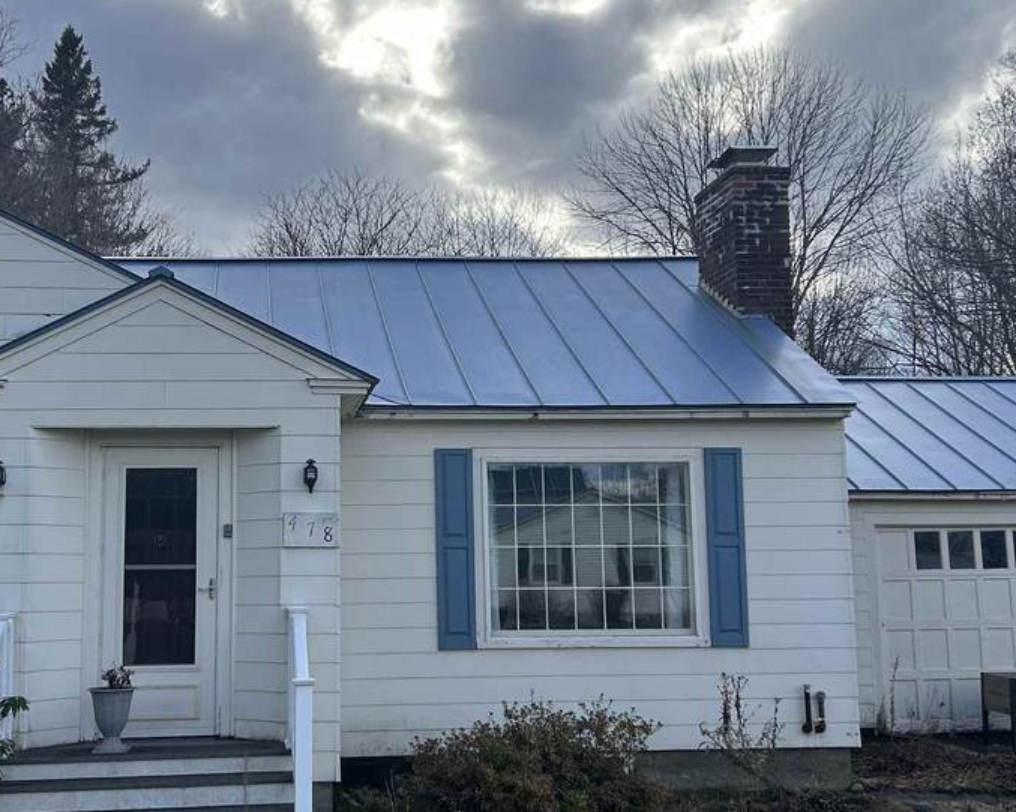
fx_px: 1443
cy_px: 417
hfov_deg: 38.5
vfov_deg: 31.4
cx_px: 366
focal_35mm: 48
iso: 50
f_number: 1.5
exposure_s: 1/2841
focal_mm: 5.7
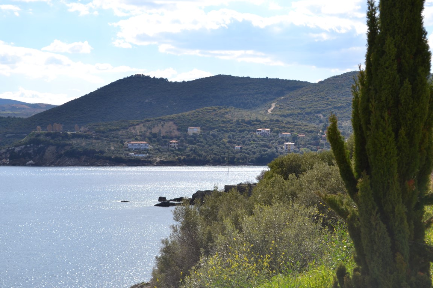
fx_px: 992
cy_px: 144
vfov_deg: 16.6
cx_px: 216
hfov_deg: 24.6
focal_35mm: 82
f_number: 8
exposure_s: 1/250
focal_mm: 55
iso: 100
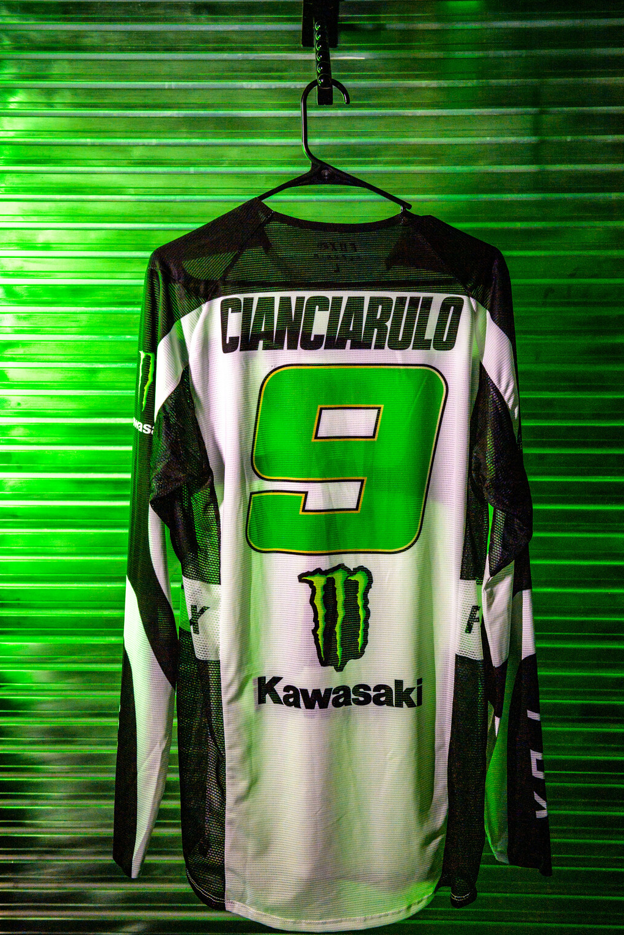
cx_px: 318
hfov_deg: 29.3
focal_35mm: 46
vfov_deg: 42.7
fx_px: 1195
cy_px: 475
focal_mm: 44
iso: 1000
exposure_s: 1/100
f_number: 4.5
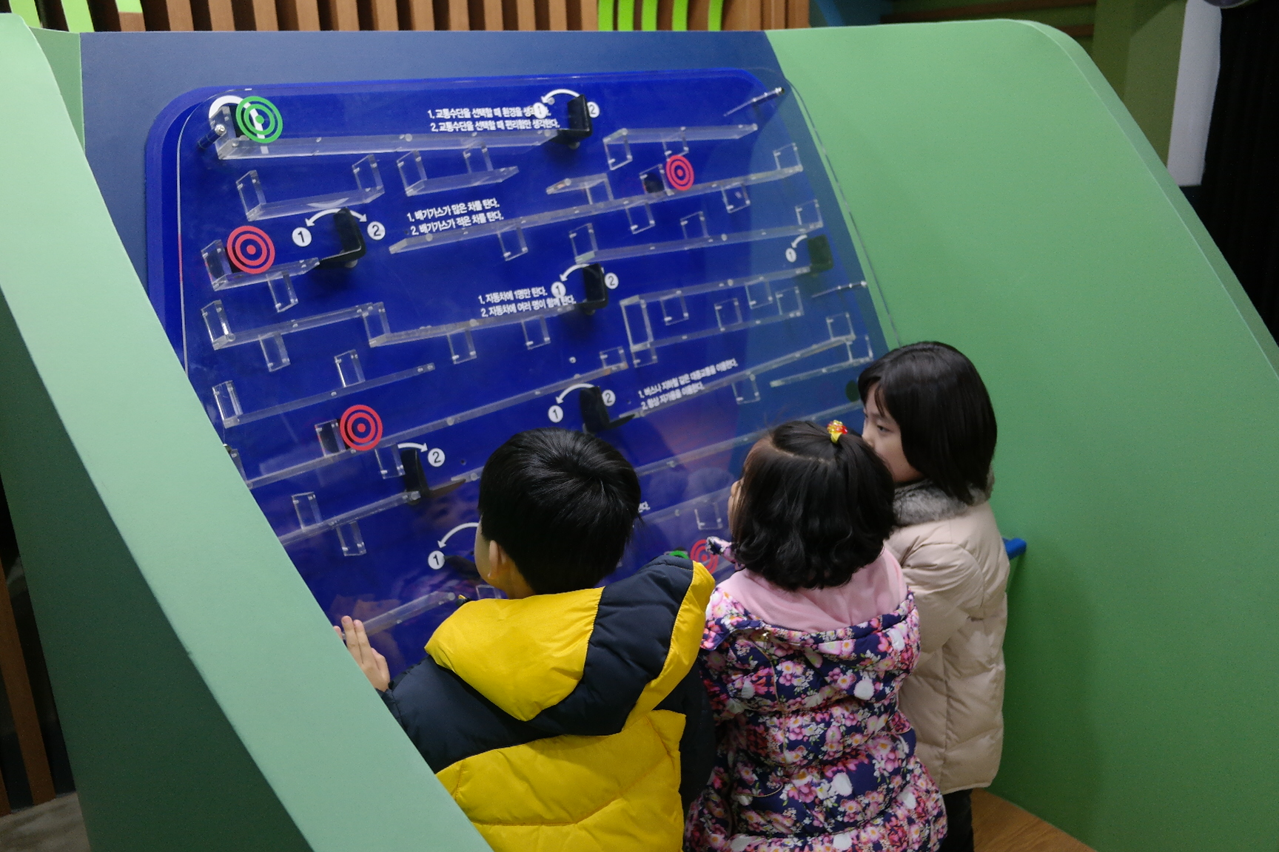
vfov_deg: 43.6
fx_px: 1066
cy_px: 426
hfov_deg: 61.9
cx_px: 640
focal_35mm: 30
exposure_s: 1/40
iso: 400
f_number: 3.5
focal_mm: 20
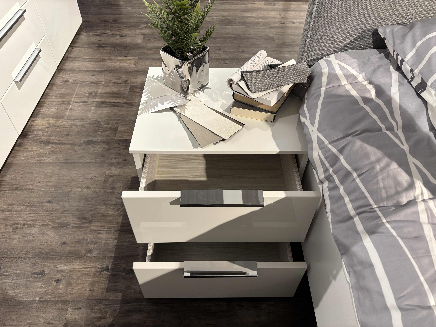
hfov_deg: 67.3
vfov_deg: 53.1
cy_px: 164
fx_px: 327
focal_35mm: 26
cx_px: 218
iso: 160
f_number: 1.6
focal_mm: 5.96
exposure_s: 1/60
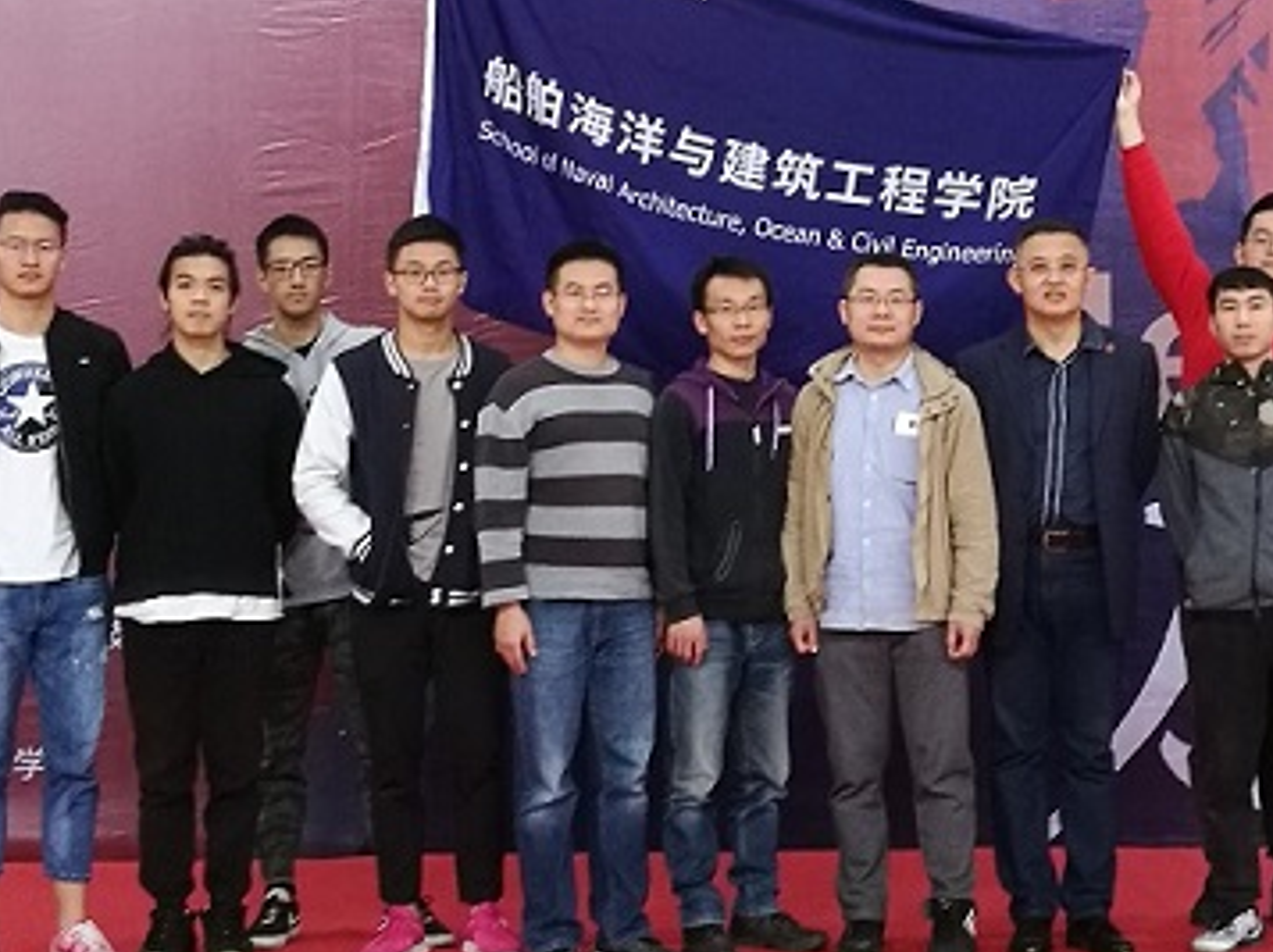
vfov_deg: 21.2
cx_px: 809
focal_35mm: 69
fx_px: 2535
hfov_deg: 28.1
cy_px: 364
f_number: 2.2
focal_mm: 4.5
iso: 320
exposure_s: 1/33.3
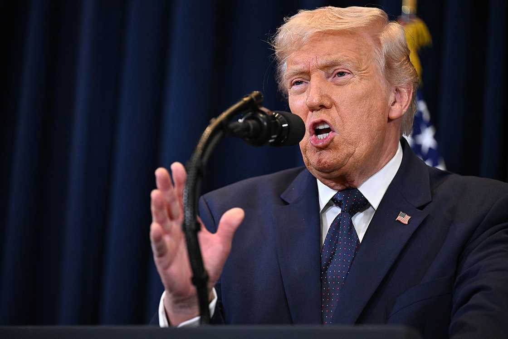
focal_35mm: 175
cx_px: 254
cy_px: 170
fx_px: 2470
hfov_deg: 11.7
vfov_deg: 7.8
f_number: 2.8
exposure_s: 1/400
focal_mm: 175
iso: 3200
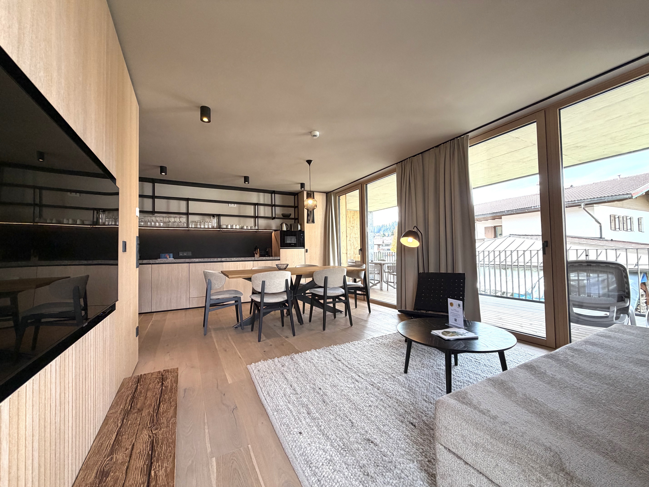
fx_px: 262
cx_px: 324
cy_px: 244
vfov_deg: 85.7
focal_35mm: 14
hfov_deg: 102.1
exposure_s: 1/121
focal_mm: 2.22
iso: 160
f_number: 2.2
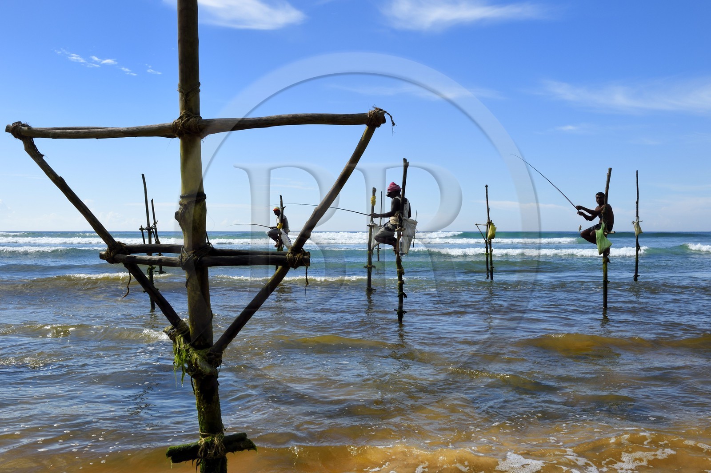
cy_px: 236
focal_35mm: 32
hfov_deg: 58.7
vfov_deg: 41.1
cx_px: 356
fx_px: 632
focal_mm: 32
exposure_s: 1/250
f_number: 16
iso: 200
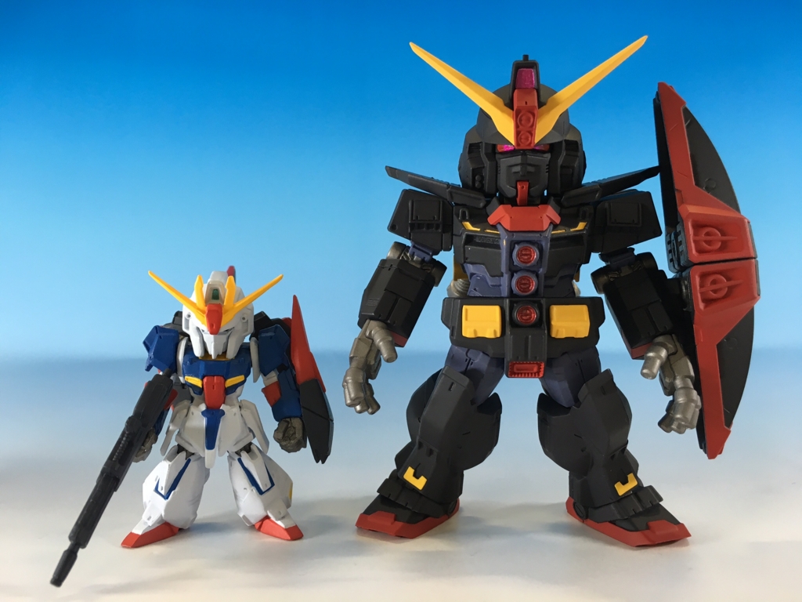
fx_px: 672
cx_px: 401
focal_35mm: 29
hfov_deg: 61.7
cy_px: 301
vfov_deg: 48.2
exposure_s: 1/30
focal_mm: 4.15
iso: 25
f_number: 2.2
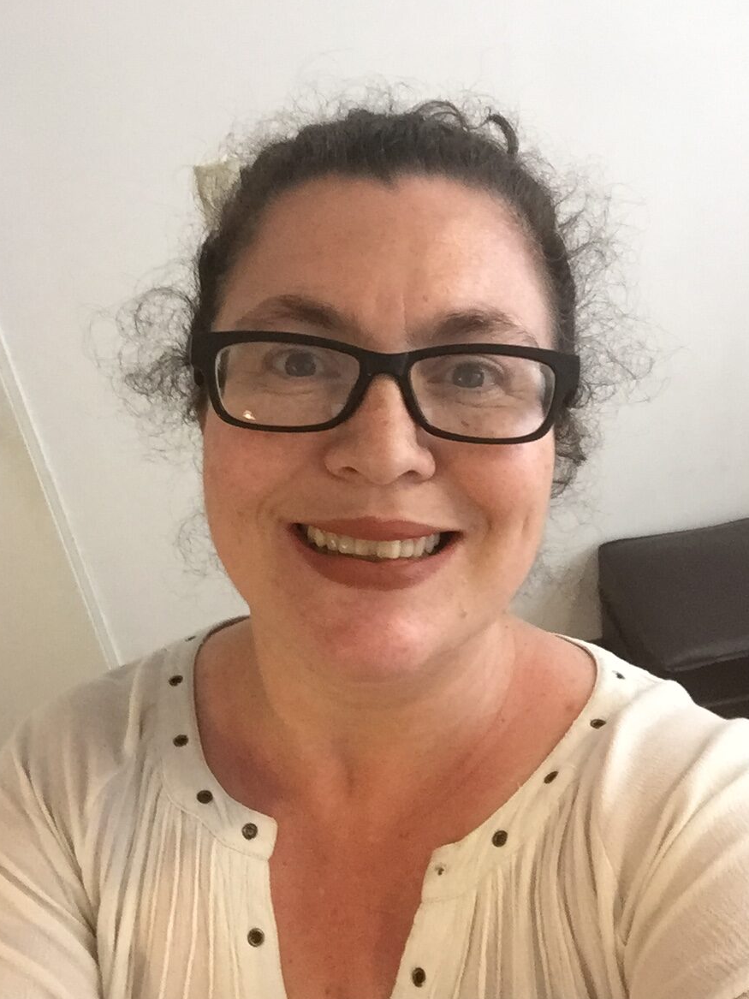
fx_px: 981
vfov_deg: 53.9
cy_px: 540
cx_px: 359
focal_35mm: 34
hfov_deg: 41.8
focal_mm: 2.65
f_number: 2.2
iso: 250
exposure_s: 1/33
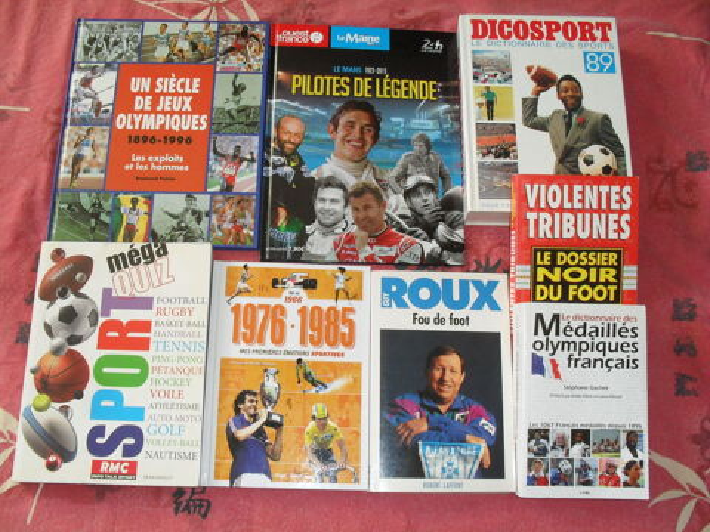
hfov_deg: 52.6
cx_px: 355
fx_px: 718
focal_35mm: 35
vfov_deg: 40.7
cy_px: 266
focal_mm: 6.3
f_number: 3.2
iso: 160
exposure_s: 1/45
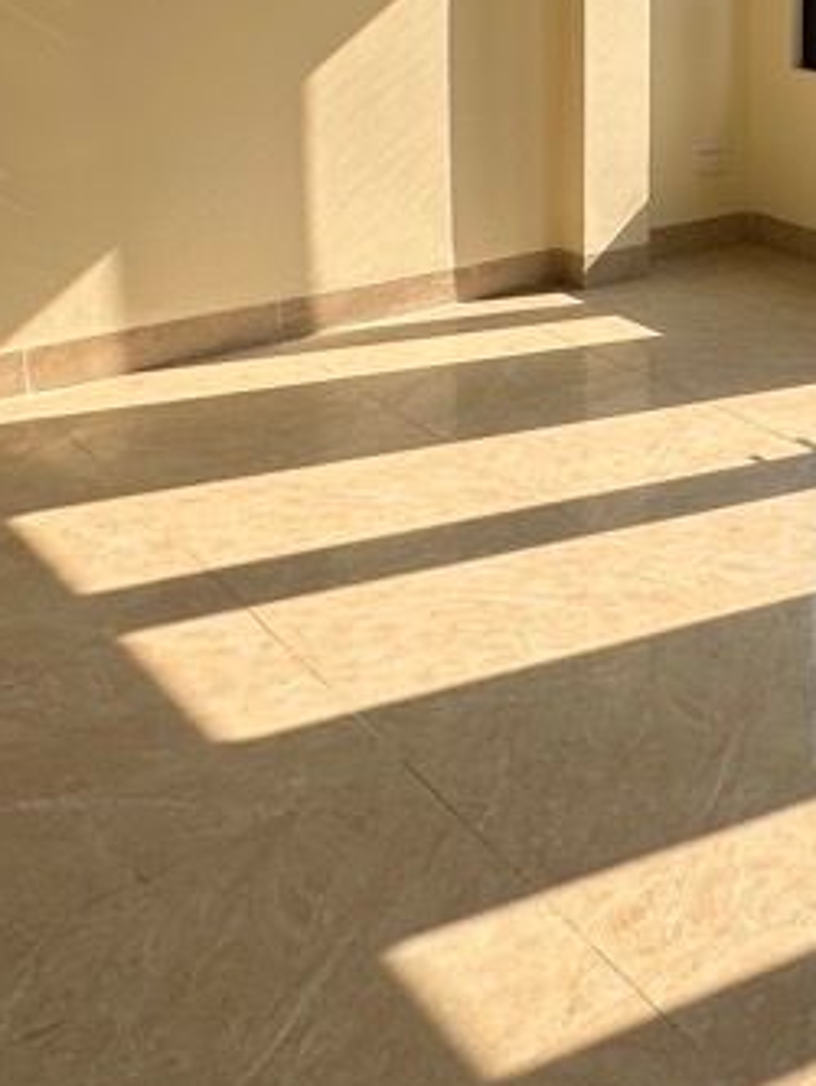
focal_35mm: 43
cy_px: 137
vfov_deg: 40.9
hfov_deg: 29.1
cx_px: 979
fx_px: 1351
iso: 40
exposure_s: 1/292
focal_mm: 2.22
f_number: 2.2
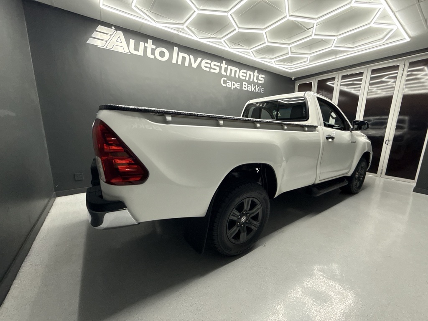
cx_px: 214
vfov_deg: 85.7
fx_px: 173
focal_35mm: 14
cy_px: 160
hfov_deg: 102.1
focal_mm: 2.22
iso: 320
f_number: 2.2
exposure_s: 1/100
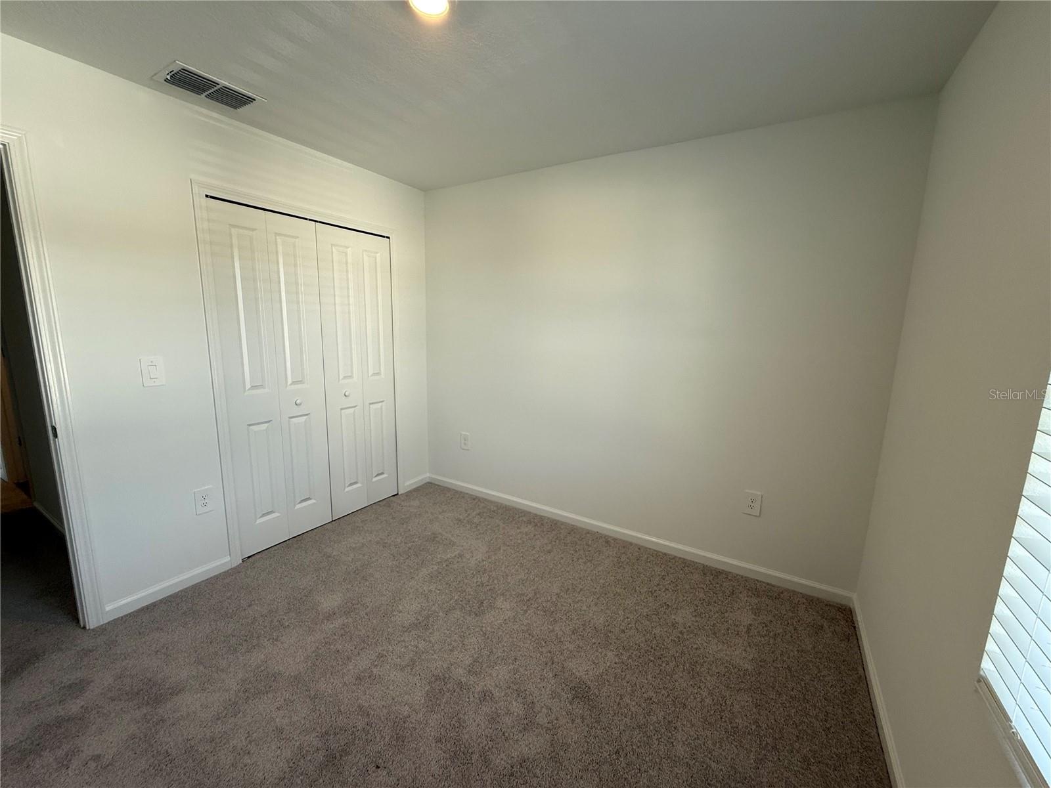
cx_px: 526
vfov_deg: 85.7
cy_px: 394
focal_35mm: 14
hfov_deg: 102.1
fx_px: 425
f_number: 2.2
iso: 100
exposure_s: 1/120
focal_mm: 2.22
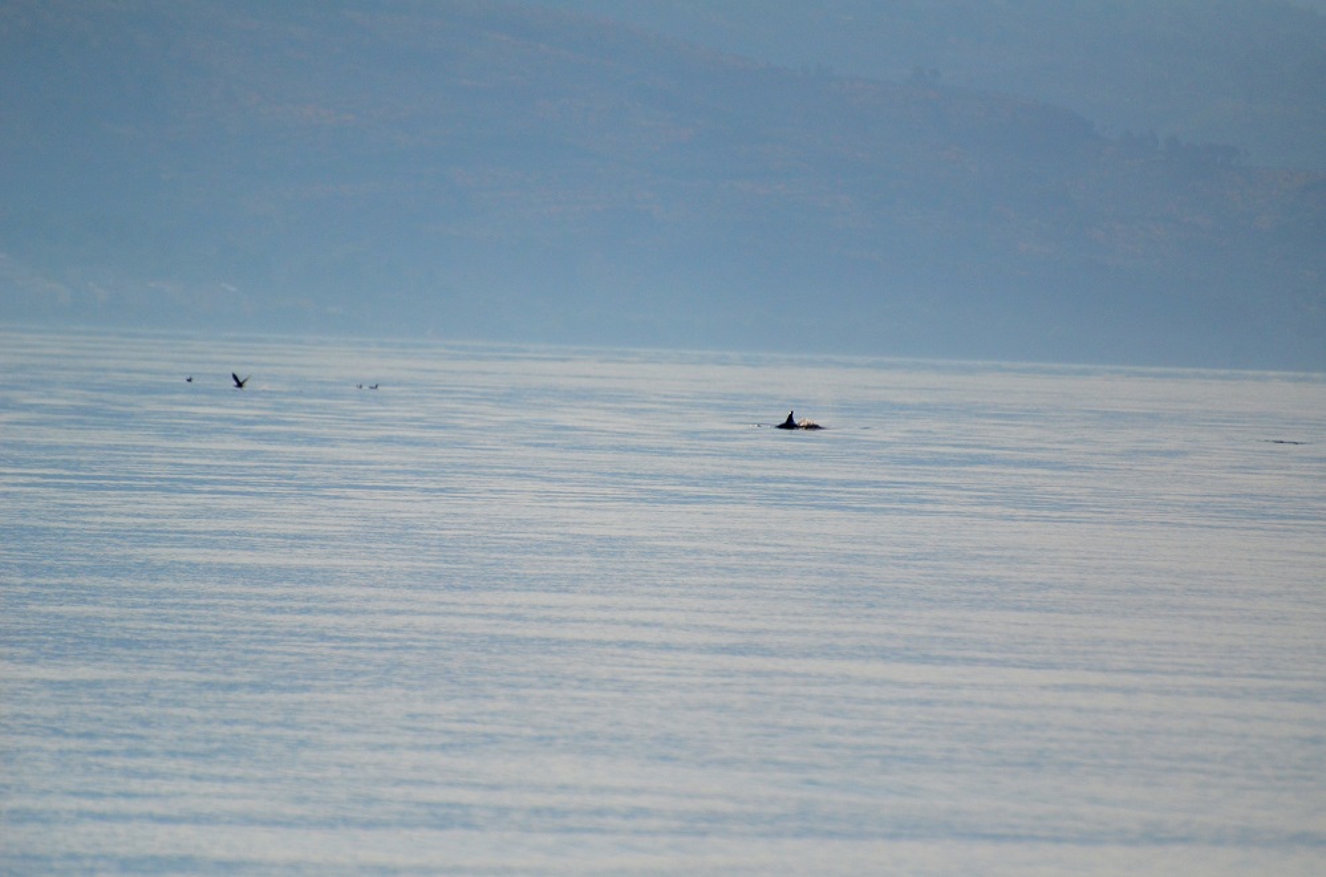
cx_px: 663
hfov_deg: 4.6
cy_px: 438
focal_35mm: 450
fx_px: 16536
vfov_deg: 3.0
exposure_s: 1/8000
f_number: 5.6
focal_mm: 300
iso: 1000
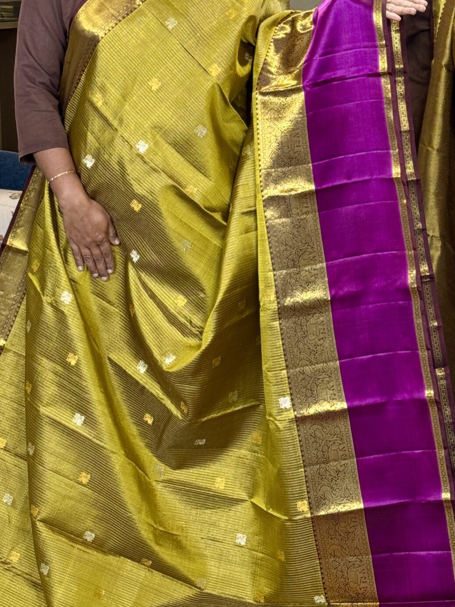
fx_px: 1560
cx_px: 179
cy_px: 223
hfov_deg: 16.6
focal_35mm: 89
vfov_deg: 22.0
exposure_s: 1/50
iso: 64
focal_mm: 6.76
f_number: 1.78
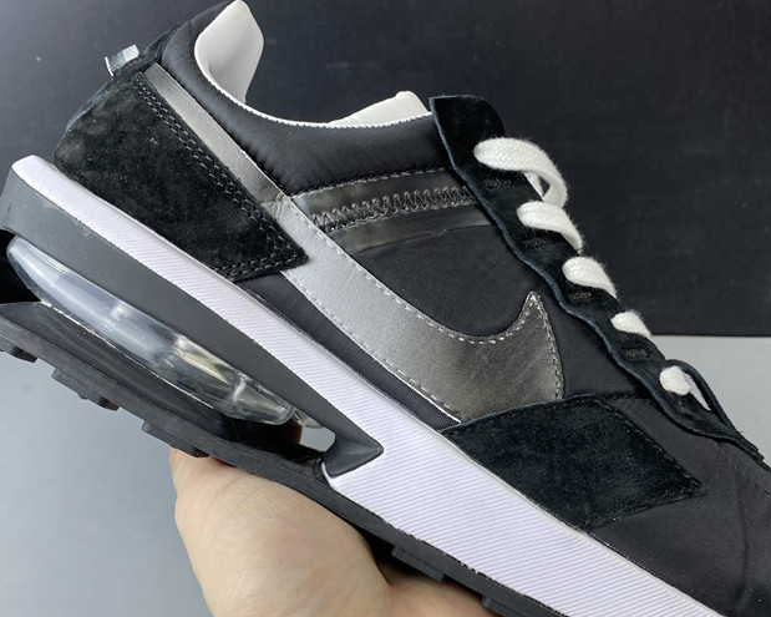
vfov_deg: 36.4
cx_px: 401
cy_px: 348
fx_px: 935
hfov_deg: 44.8
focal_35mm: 41
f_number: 1.8
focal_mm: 4.25
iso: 100
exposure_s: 1/100
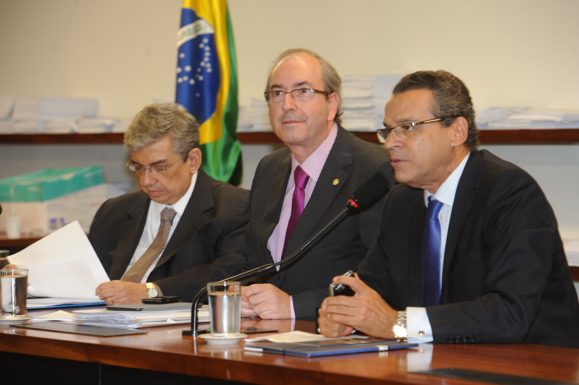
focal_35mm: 145
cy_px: 192
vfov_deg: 9.5
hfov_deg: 14.2
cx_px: 290
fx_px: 2331
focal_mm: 145
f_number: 5.6
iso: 800
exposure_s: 1/80
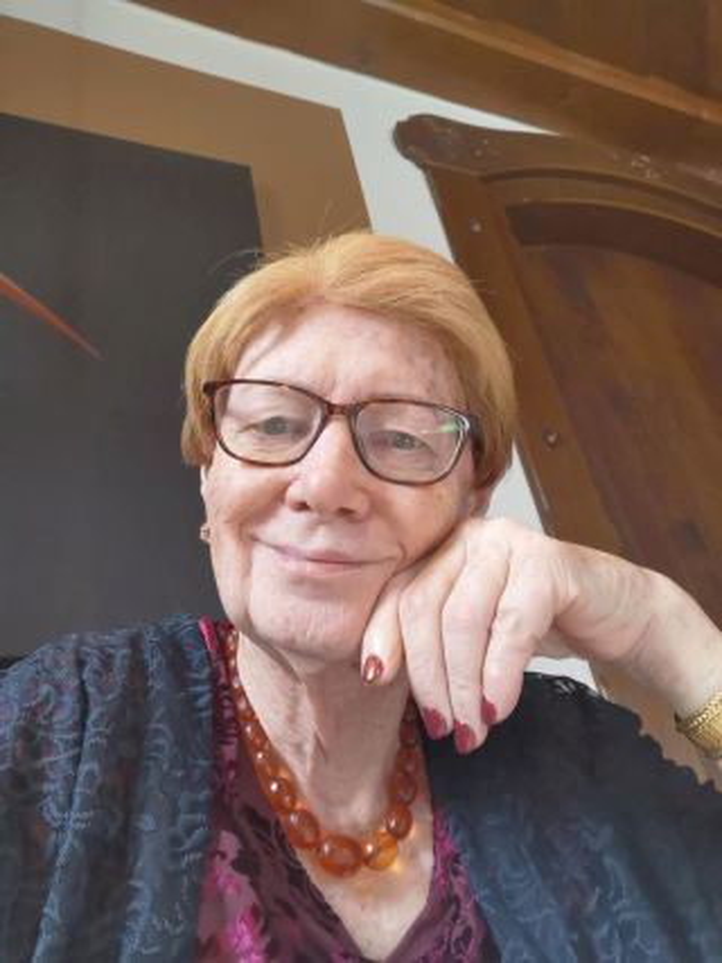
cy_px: 482
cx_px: 361
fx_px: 723
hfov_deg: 53.0
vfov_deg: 67.3
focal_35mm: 26
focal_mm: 3.84
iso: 80
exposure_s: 1/33.3
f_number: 2
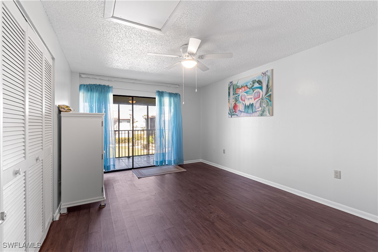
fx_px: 157
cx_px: 189
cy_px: 126
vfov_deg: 77.3
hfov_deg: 100.4
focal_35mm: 15
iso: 100
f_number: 9
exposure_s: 3.2
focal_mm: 10
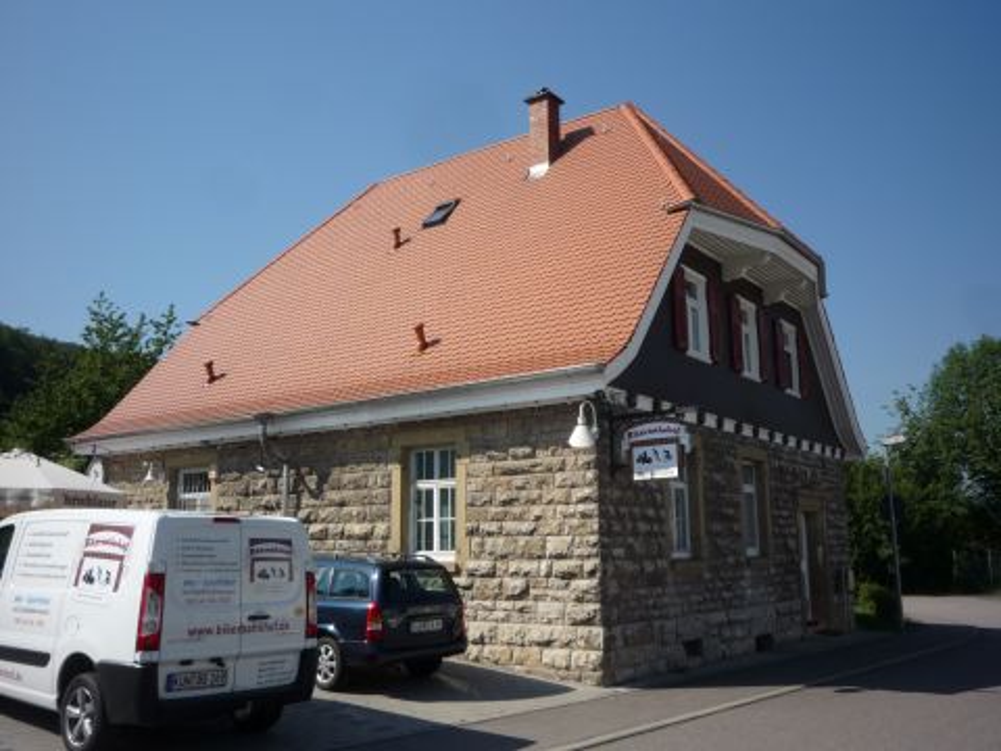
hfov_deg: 56.8
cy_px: 376
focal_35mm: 32
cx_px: 500
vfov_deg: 44.2
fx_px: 925
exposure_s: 1/500
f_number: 5.6
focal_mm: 5.2
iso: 100
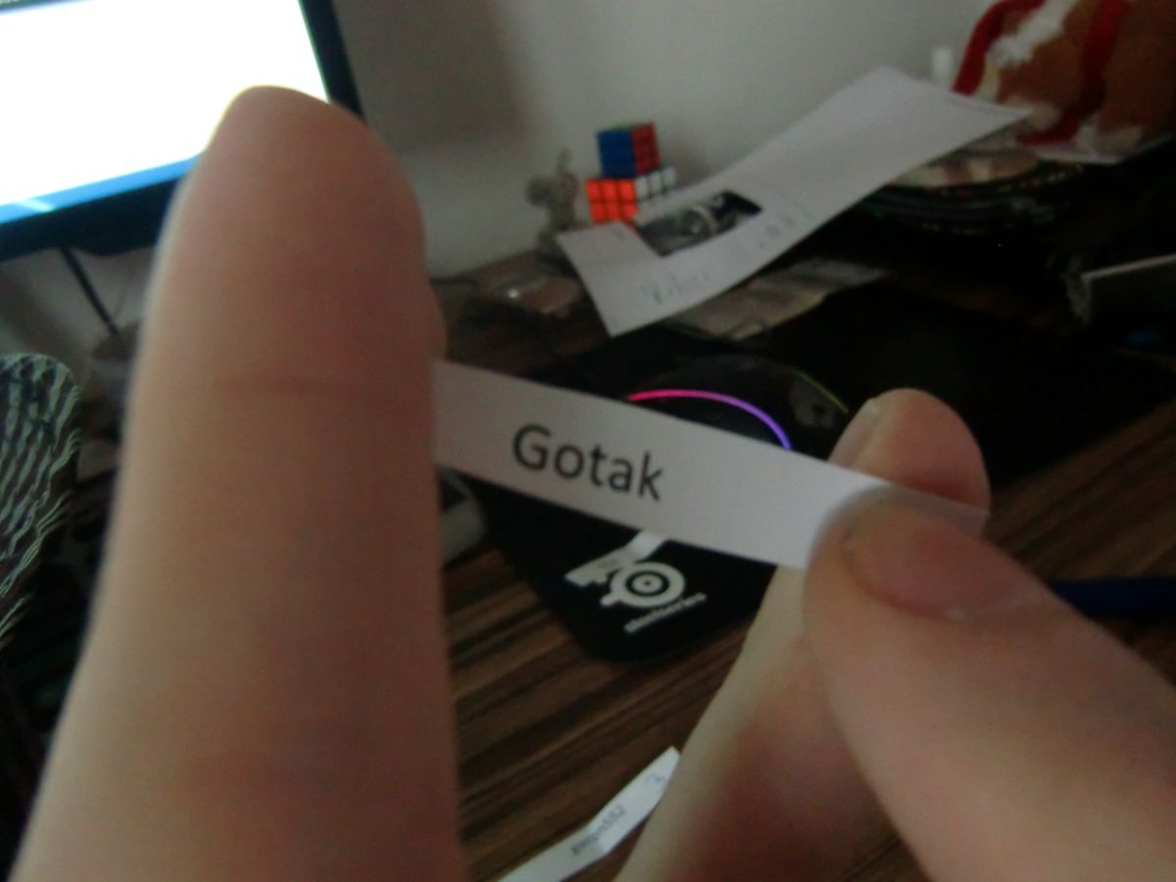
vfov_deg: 56.8
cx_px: 588
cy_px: 441
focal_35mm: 24
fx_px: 815
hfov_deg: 71.6
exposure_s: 1/30
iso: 800
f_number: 3.2
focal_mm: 4.3
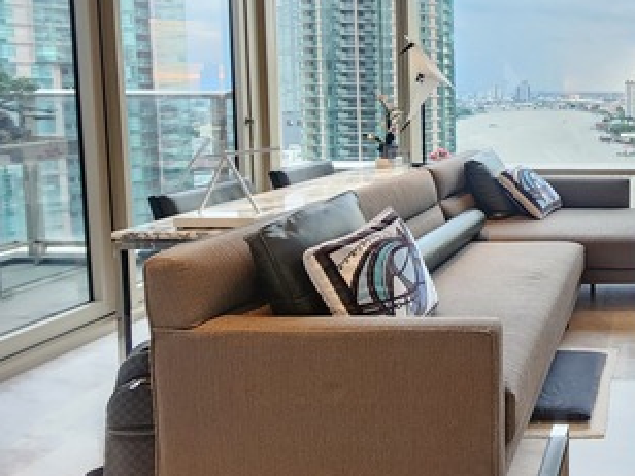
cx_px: 656
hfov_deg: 50.5
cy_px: 128
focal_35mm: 27
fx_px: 495
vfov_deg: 49.6
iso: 400
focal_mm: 2.2
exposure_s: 1/33
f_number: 2.2
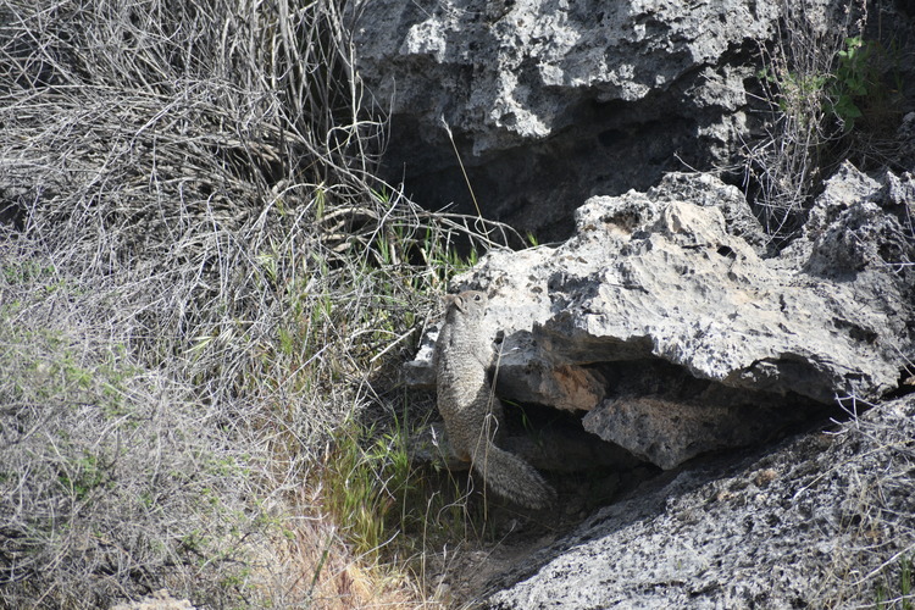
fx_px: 11437
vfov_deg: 3.1
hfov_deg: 4.6
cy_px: 305
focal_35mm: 450
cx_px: 458
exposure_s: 1/2500
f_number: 6.3
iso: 800
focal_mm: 300
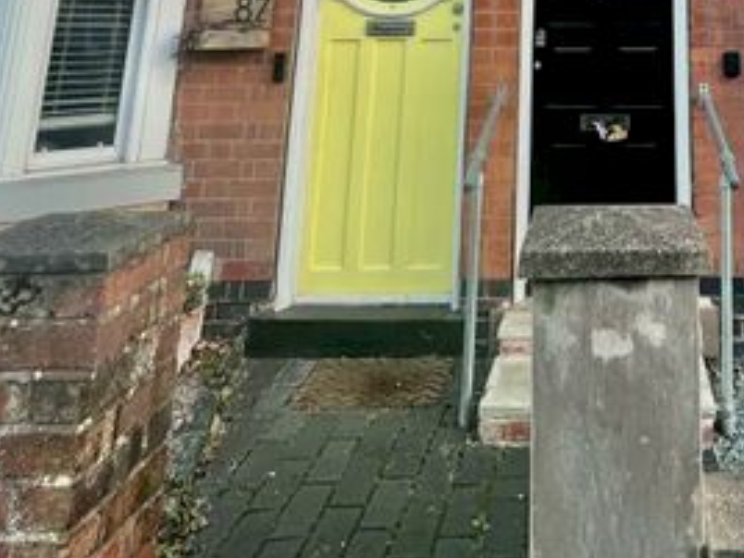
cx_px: 625
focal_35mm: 34
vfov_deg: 32.4
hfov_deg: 49.8
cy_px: -154
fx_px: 731
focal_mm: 1.57
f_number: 1.8
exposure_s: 1/99
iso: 50
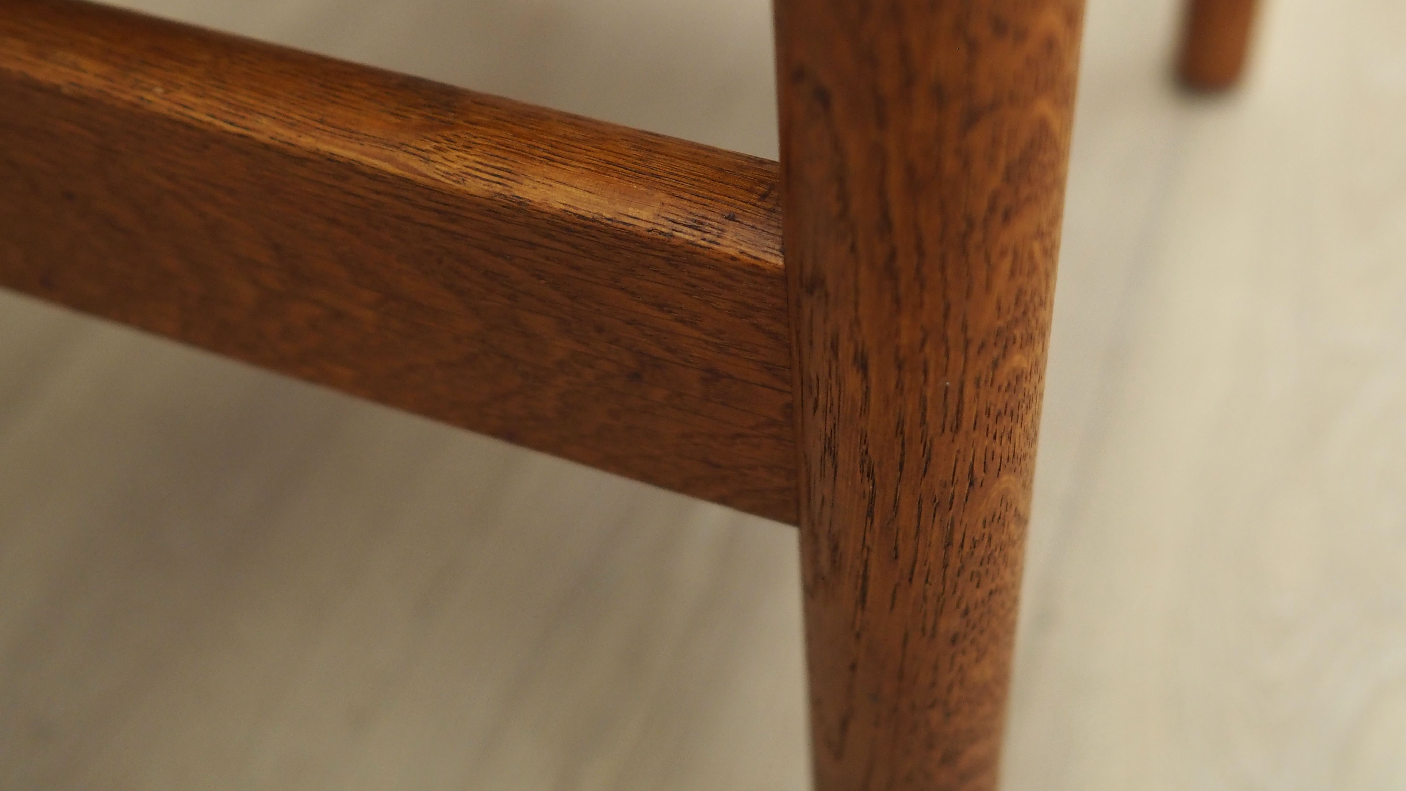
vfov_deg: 26.1
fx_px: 1678
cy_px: 179
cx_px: 761
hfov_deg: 45.4
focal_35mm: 45
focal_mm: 17
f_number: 2.2
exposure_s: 1/125
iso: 800
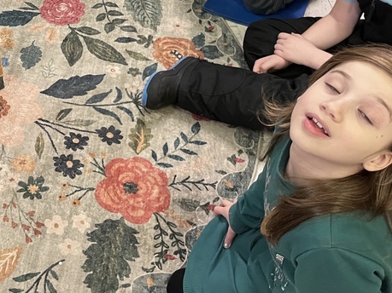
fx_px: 657
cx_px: -6
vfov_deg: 24.4
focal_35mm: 58
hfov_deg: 30.7
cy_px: 24
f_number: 1.6
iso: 250
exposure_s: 1/60
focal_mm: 5.1
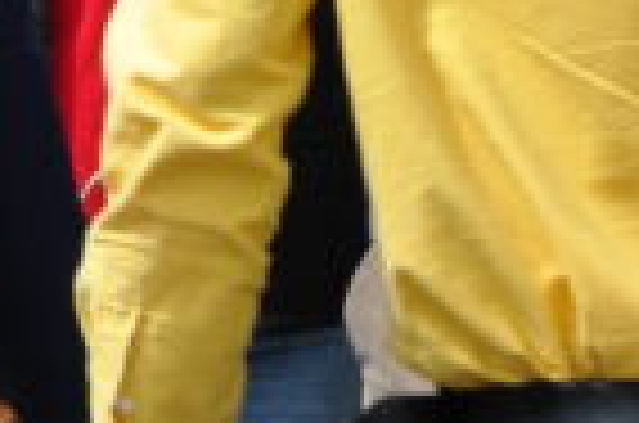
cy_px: -297
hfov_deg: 2.5
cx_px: -976
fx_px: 14764
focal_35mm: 834
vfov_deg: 1.6
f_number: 5.6
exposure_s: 1/400
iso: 200
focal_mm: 105
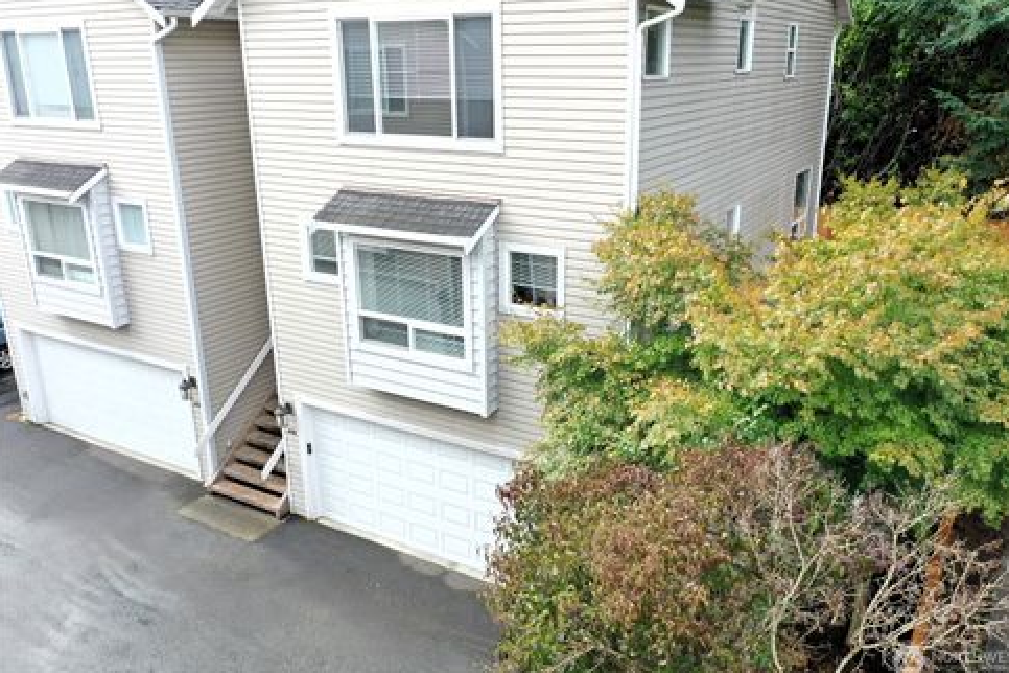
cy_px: 335
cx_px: 520
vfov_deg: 45.0
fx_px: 813
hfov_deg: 63.6
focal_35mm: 29
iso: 100
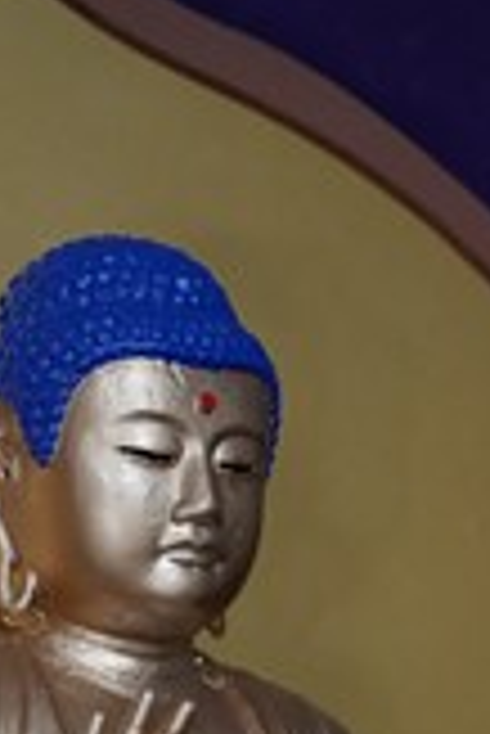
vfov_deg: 10.1
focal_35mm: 201
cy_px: 802
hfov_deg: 6.8
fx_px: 4095
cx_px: 270
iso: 6400
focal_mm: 82
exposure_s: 1/160
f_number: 4
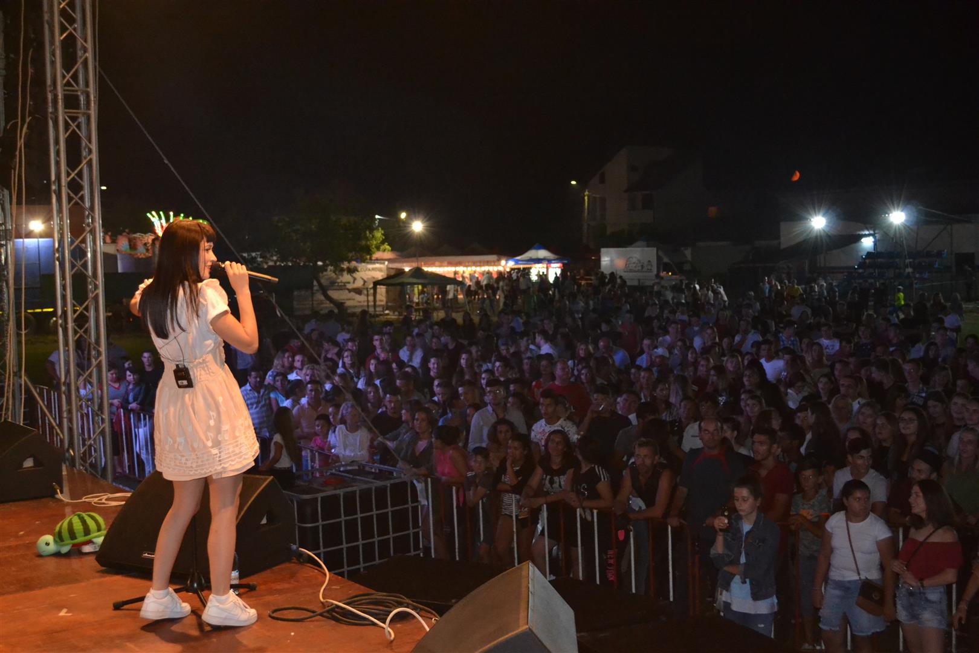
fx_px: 1224
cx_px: 490
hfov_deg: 43.6
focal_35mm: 45
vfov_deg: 29.9
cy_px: 326
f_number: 4.5
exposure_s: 1/60
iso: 3200
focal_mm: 30
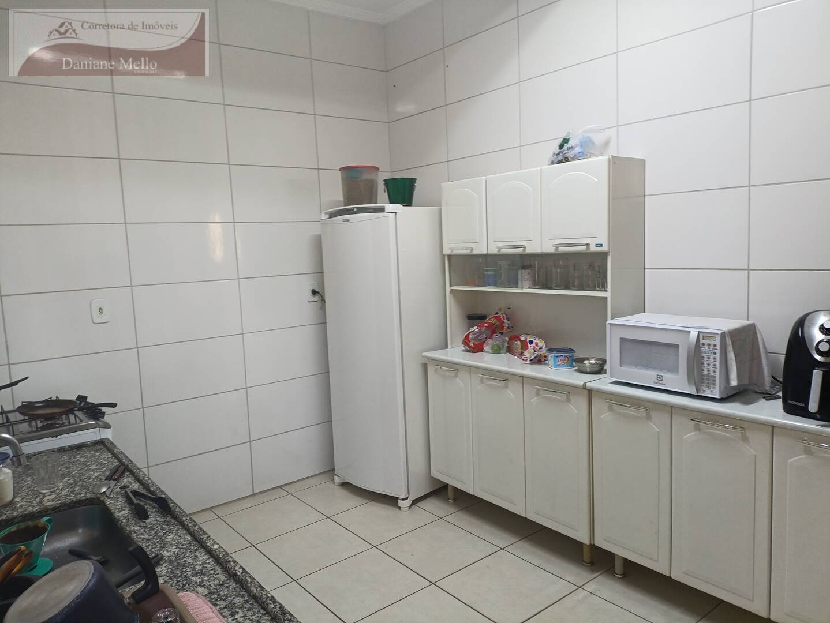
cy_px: 312
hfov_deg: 69.4
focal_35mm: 25
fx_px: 600
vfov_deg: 54.9
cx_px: 415
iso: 200
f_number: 1.7
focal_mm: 4.71
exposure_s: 1/40
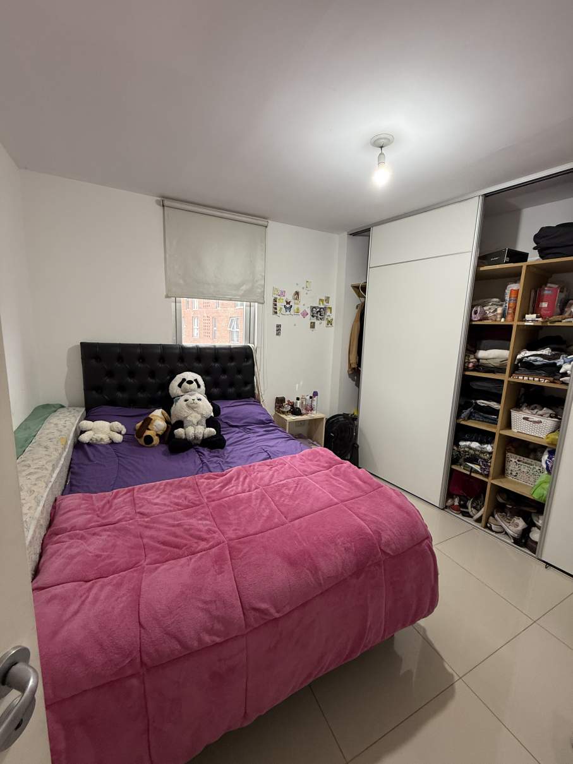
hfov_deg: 85.7
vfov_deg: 102.1
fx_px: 309
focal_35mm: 14
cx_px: 286
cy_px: 382
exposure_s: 1/50
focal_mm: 2.22
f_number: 2.2
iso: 200
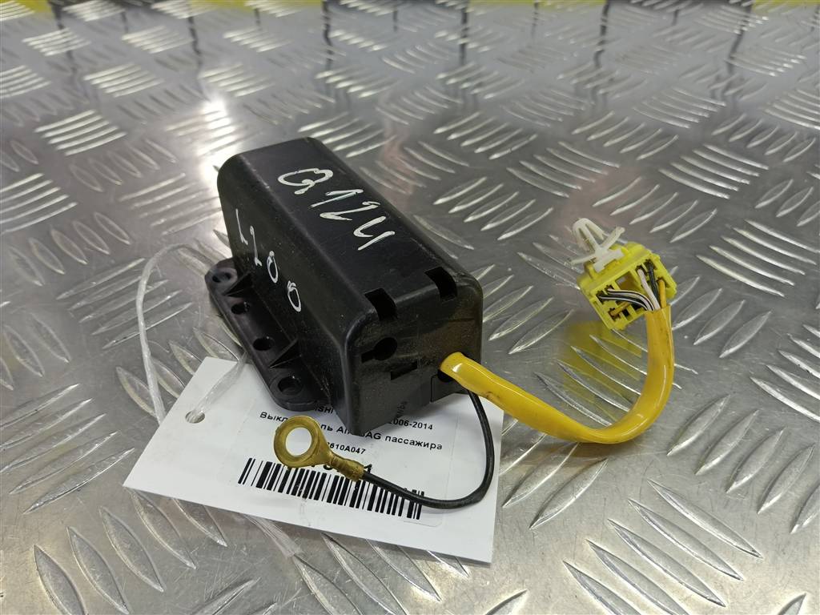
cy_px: 308
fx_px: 640
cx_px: 410
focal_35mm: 27
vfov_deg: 51.4
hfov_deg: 65.3
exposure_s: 1/50
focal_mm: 4.11
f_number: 1.6
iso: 96
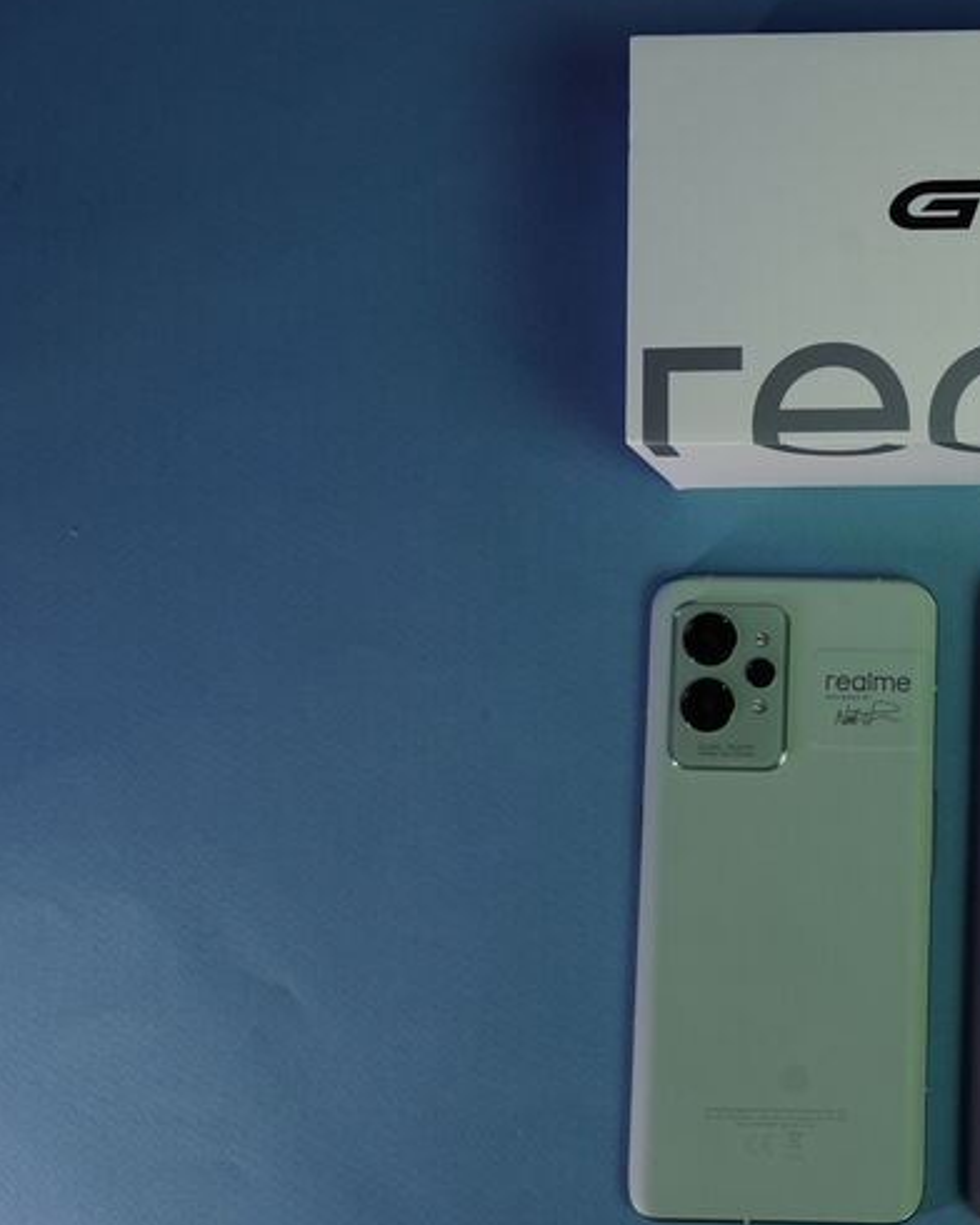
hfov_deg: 24.9
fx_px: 2067
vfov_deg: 33.0
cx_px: 1059
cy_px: 645
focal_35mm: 57
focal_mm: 31
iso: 800
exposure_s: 1/160
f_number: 7.1
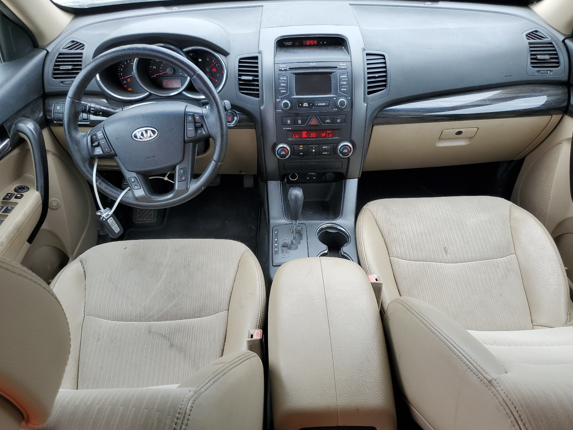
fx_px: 447
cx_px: 289
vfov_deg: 51.4
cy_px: 216
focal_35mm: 27
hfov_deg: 65.3
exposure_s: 1/333
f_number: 1.5
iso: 50
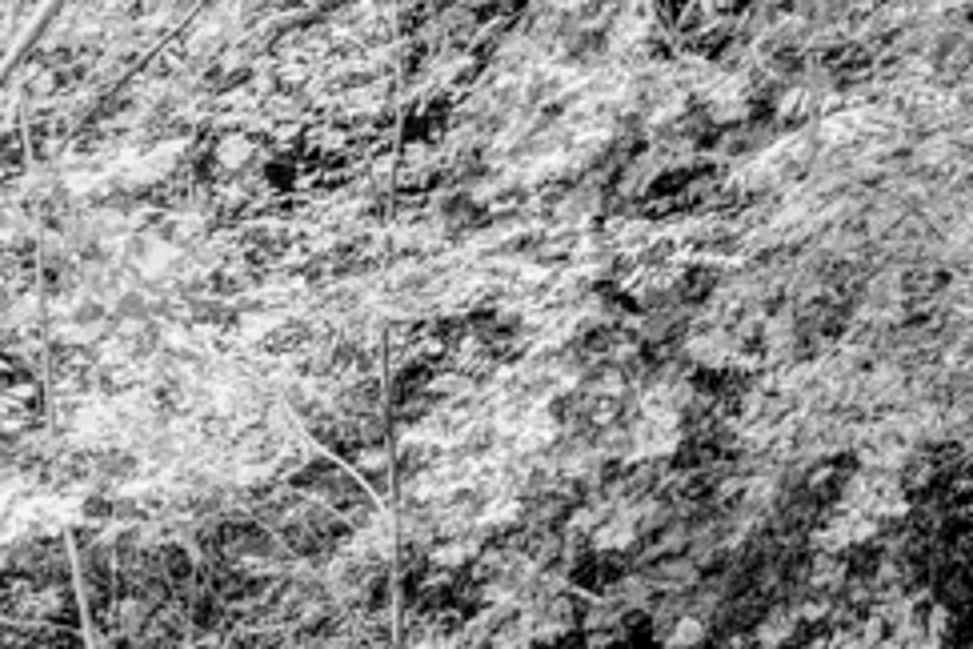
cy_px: 793
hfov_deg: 11.7
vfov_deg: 7.9
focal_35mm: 173
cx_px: -132
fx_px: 4675
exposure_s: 1/20
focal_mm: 70
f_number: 9
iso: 100
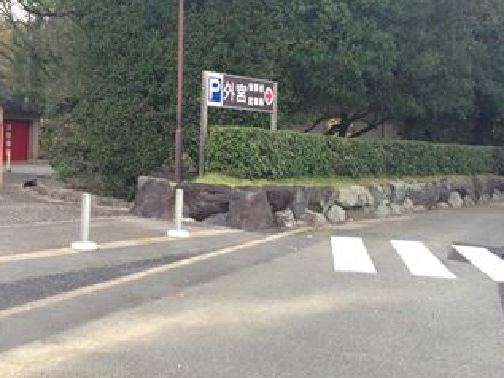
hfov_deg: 36.7
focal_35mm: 52
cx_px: 205
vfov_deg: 27.9
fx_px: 757
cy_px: 137
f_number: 2.4
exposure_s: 1/40
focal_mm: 4.12
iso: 50
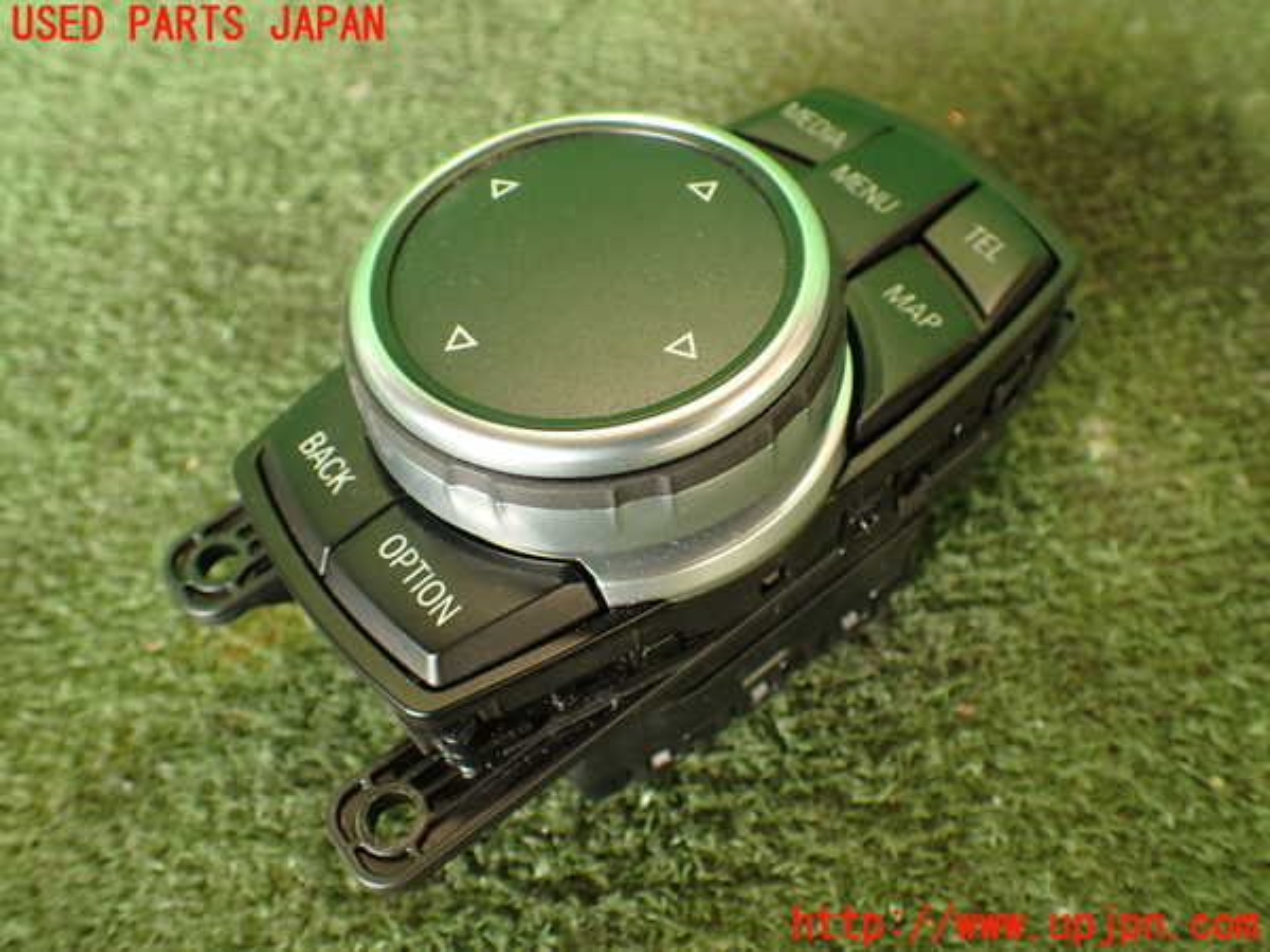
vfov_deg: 44.2
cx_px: 635
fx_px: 1174
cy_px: 476
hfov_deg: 56.8
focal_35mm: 32
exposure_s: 1/40
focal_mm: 5.79
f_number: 2.4
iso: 200
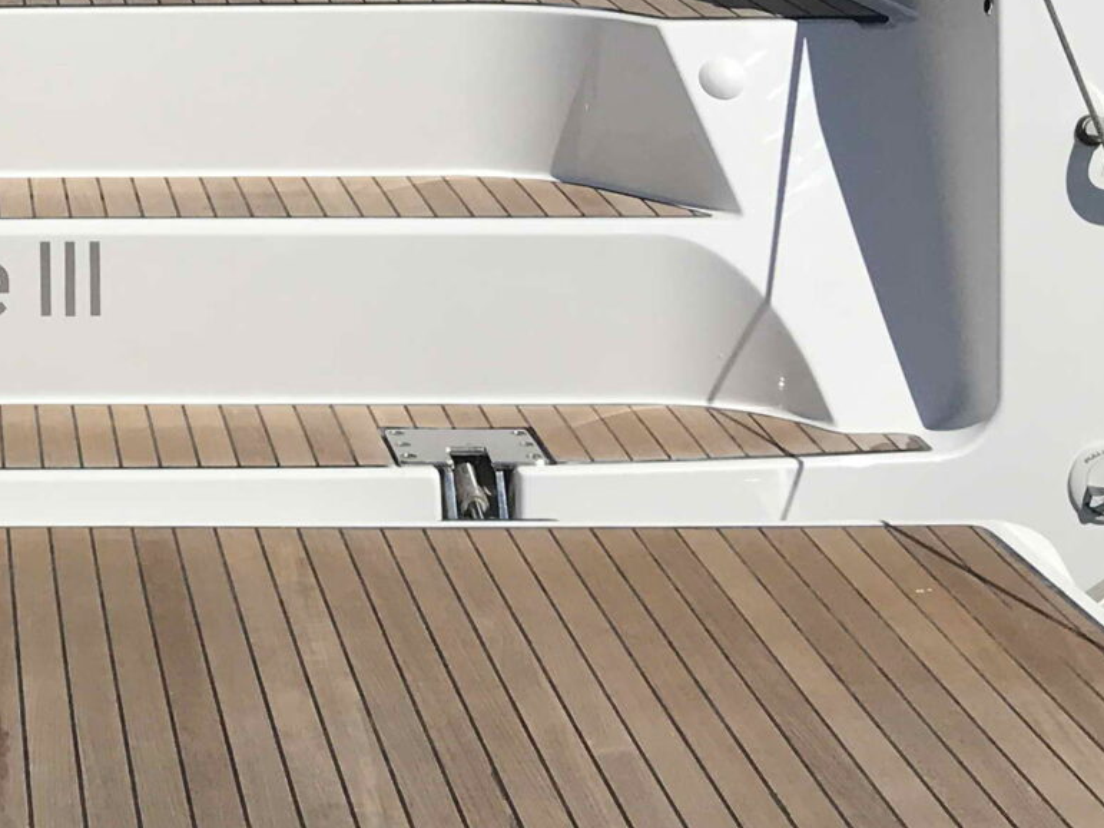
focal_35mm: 93
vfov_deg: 15.4
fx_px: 2966
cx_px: -150
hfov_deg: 20.0
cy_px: -100
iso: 20
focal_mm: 3.99
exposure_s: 1/8000
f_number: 1.8
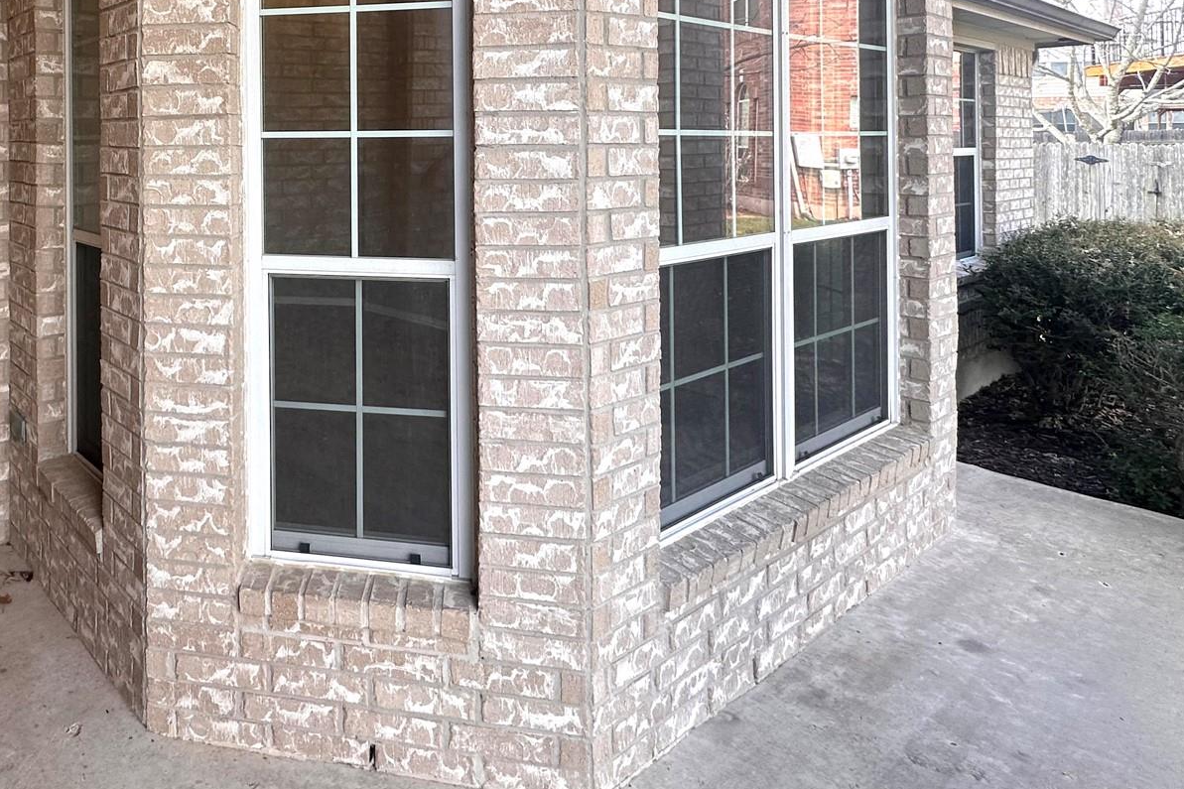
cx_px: 285
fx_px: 822
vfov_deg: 48.1
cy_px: 145
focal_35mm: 25
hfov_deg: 66.7
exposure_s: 1/120
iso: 50
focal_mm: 2.22
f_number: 2.2
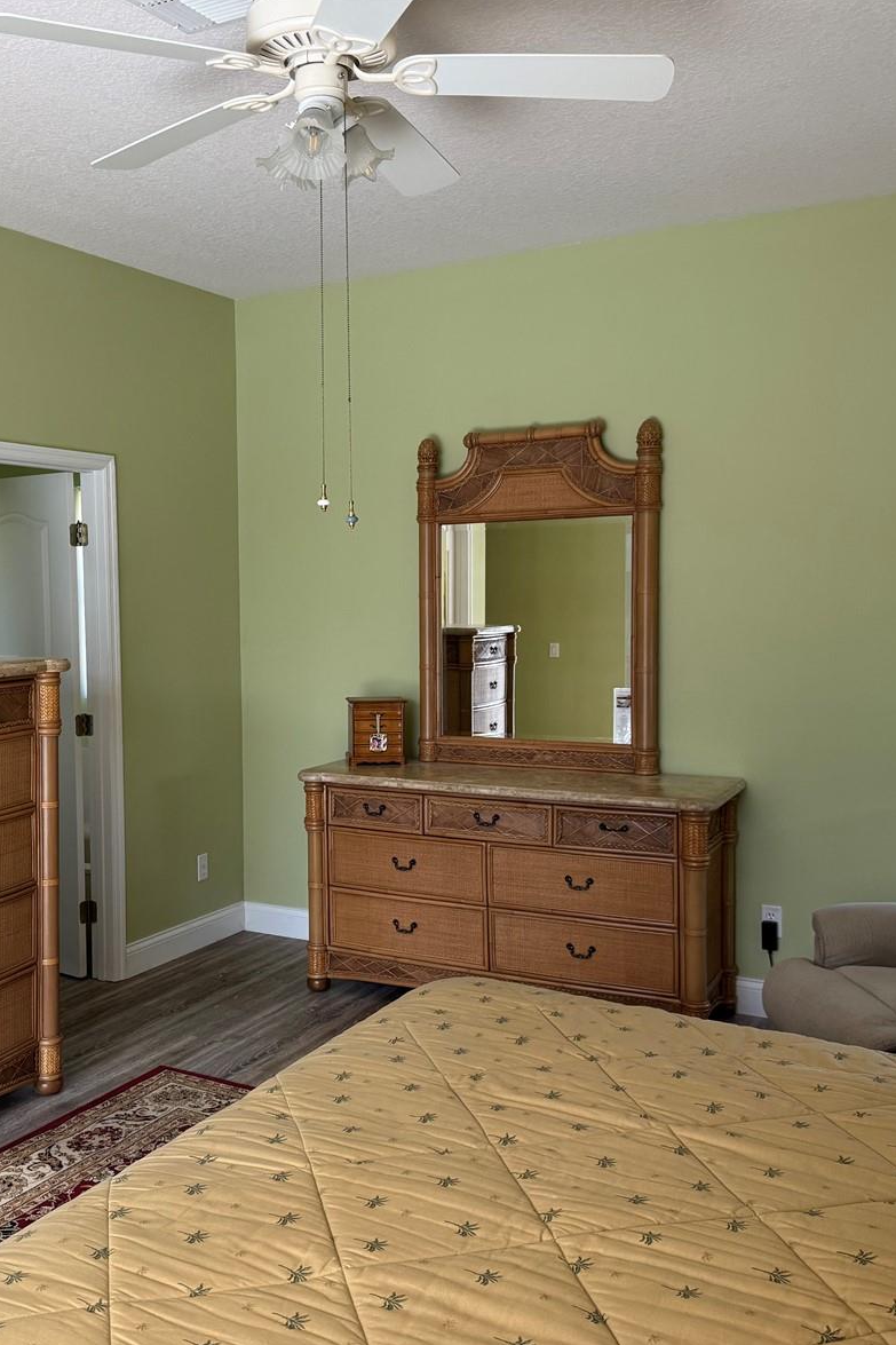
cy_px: 680
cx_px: 287
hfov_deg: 38.4
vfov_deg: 55.8
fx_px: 1270
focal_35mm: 34
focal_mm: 6.76
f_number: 1.78
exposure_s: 1/121
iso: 200
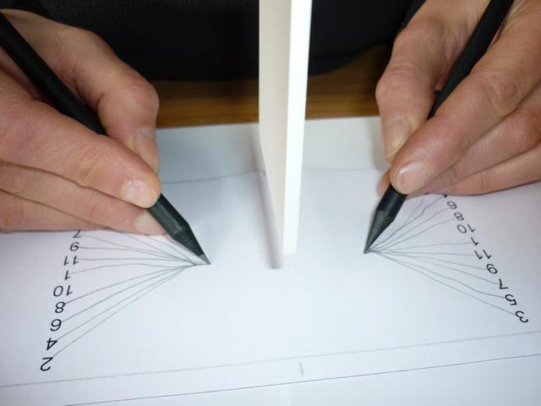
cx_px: 270
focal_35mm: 33
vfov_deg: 42.9
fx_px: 516
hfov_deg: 55.4
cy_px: 203
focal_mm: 5.5
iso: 100
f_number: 2.8
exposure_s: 1/30
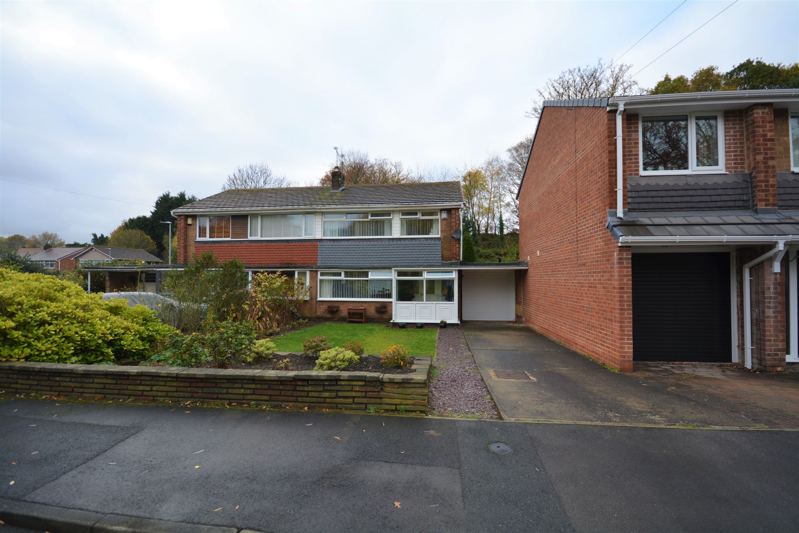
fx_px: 333
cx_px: 400
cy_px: 266
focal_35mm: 15
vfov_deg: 77.3
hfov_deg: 100.4
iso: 200
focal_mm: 10
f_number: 6.3
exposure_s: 1/160
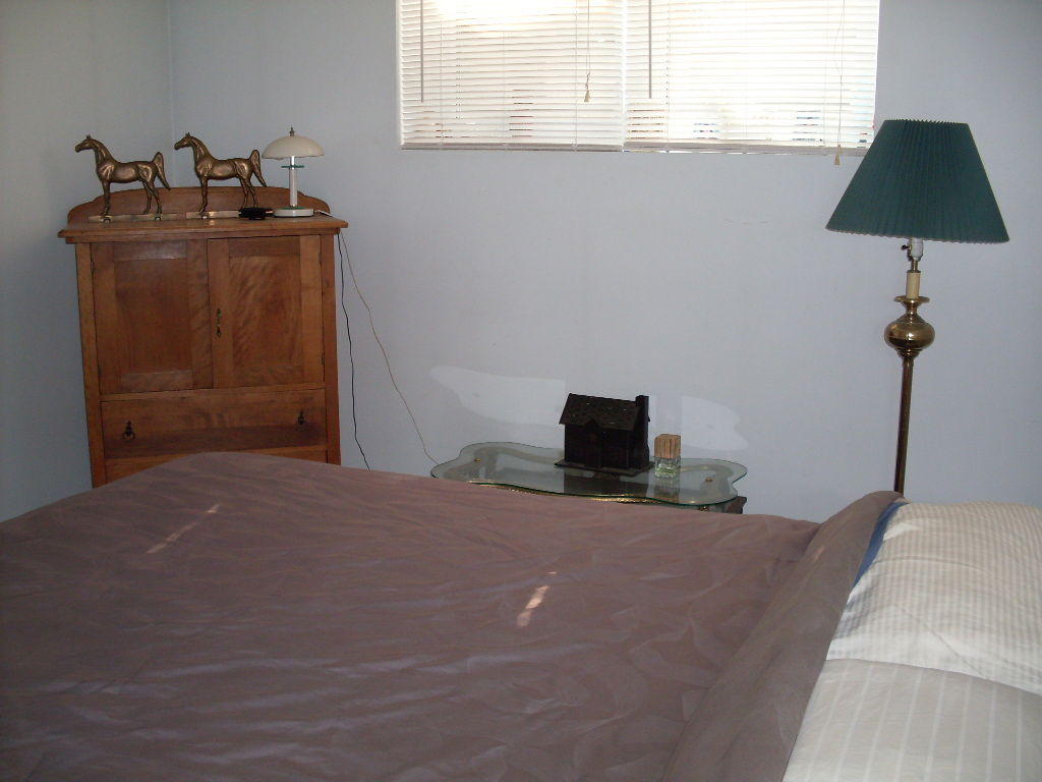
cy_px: 391
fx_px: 1144
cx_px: 521
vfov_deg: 37.7
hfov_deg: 49.0
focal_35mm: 38
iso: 100
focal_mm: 6.3
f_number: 2.8
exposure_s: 1/45
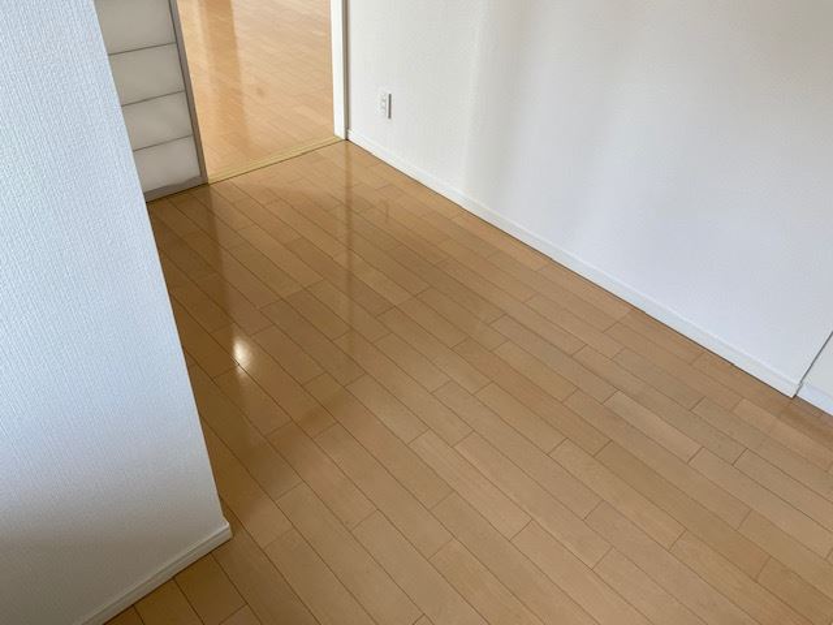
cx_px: 416
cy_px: 312
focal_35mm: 26
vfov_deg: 53.1
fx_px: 626
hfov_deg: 67.3
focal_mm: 4.25
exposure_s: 1/100
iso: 40
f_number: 1.8
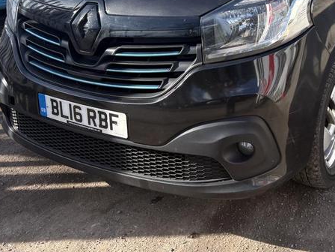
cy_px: 1
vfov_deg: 26.5
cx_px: 230
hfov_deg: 36.4
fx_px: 503
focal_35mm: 52
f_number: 1.6
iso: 50
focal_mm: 5.96
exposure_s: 1/2012
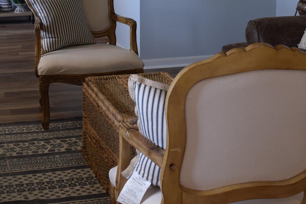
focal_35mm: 81
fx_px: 689
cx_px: 150
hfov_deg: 25.1
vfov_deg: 16.0
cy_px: -58
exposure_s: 1/100
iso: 400
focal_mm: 20
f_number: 5
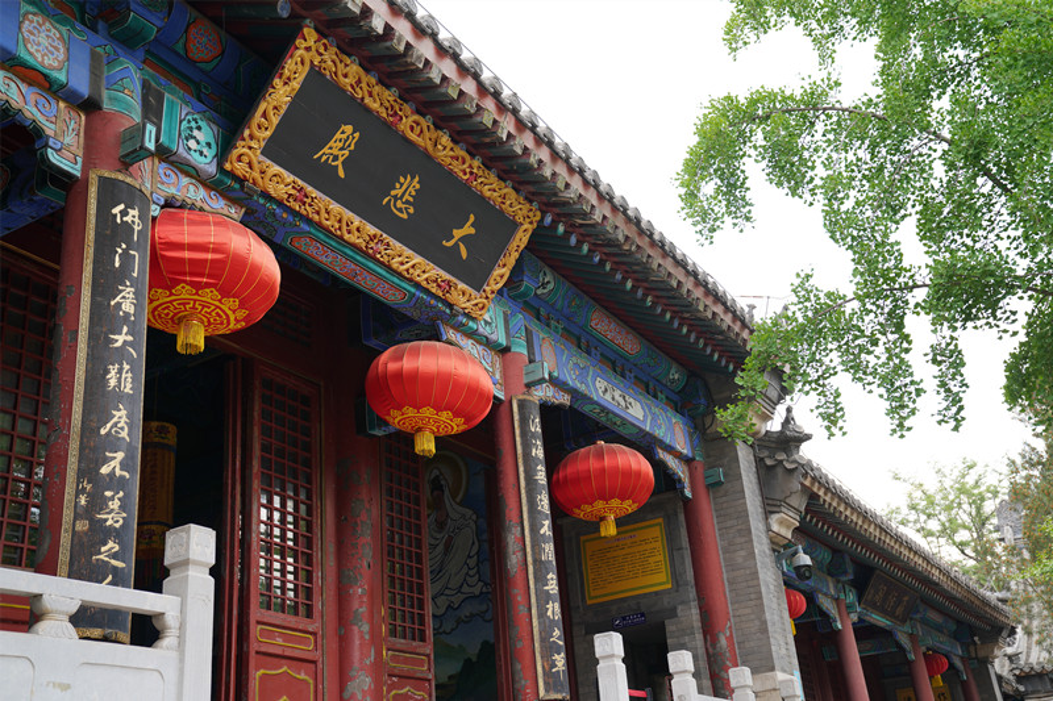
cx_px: 526
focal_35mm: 39
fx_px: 1140
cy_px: 350
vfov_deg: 34.2
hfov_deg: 49.6
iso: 100
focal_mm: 39
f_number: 4
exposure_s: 1/60
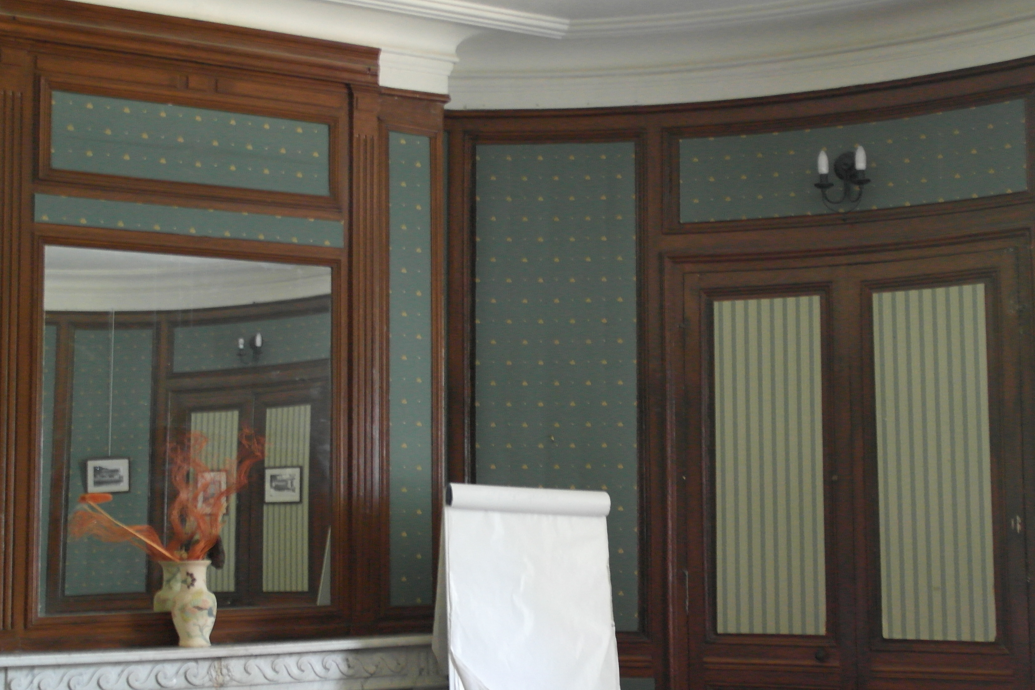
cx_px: 528
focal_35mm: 50
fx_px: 1437
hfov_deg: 39.6
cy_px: 394
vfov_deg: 27.0
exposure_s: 1/15
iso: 1600
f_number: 3.5
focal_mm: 20
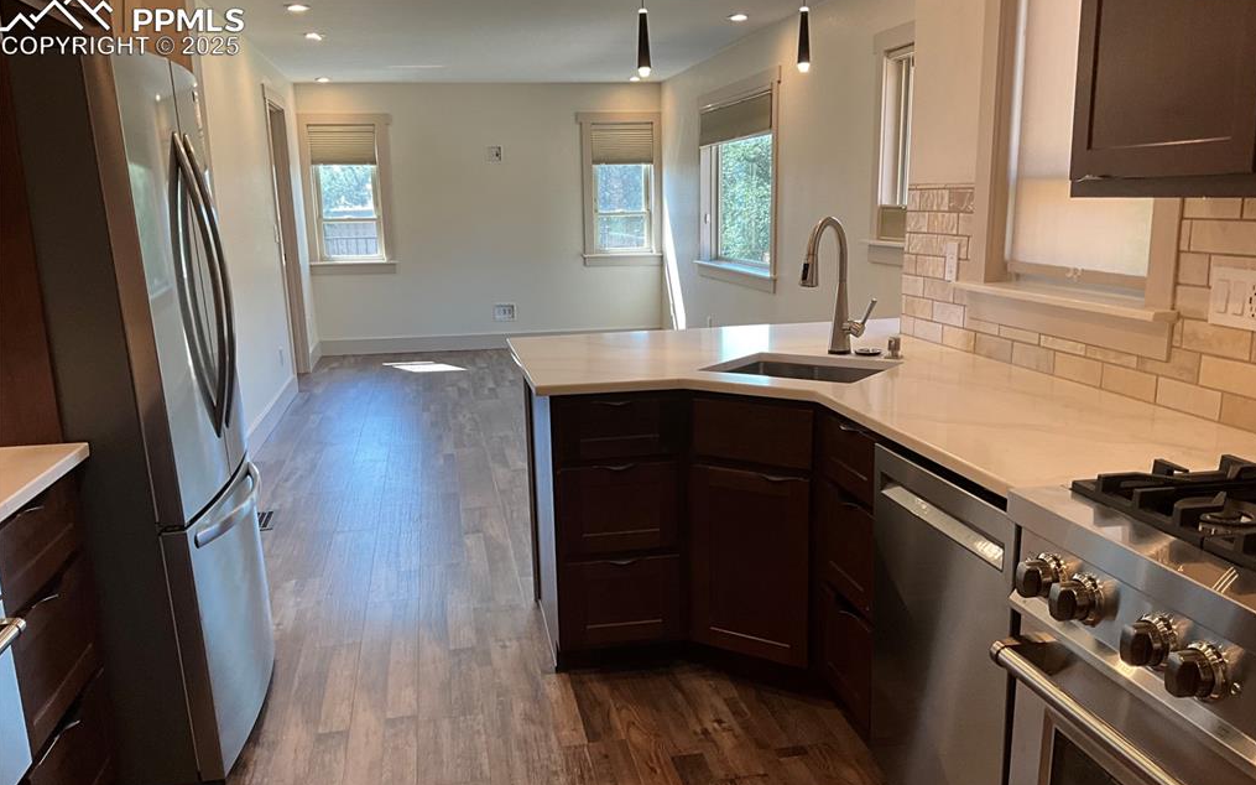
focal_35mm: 31
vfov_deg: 40.4
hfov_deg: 61.2
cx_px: 630
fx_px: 1061
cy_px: 461
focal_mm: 3
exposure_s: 1/120
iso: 64
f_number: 1.8
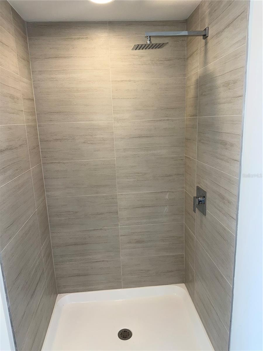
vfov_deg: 71.6
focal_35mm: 24
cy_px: 176
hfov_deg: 56.8
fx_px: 243
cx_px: 132
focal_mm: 6.76
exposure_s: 1/120
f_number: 1.78
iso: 64
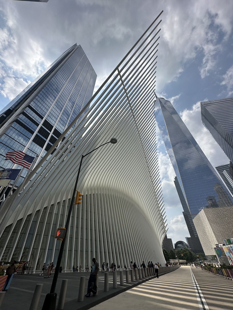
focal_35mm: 14
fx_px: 126
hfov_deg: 85.7
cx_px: 116
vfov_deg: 102.1
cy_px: 155
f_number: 2.2
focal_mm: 2.22
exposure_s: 1/5051
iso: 50
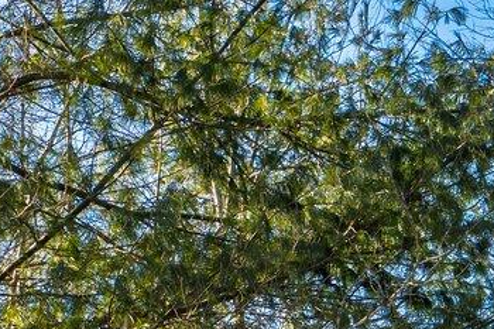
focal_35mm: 205
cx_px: 566
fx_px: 2812
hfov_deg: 9.9
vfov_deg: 6.2
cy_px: 917
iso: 80
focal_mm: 35
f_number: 11
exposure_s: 1/80
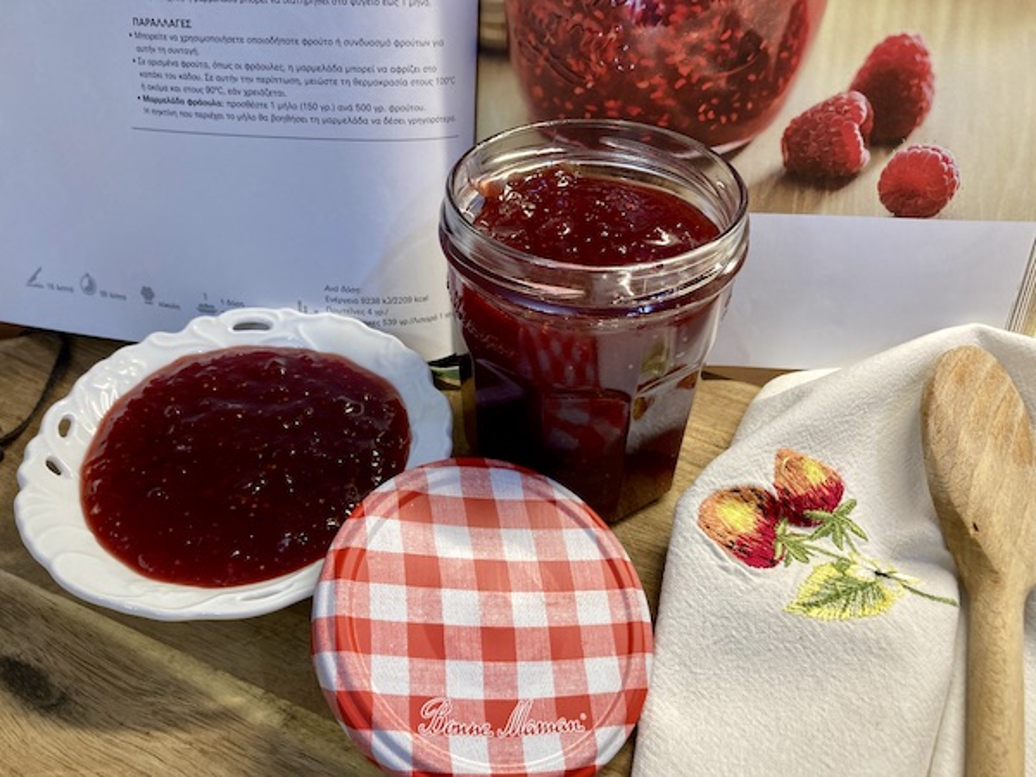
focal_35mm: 28
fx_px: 838
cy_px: 388
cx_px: 518
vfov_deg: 49.7
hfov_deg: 63.4
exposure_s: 1/50
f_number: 1.8
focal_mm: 3.99
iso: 80
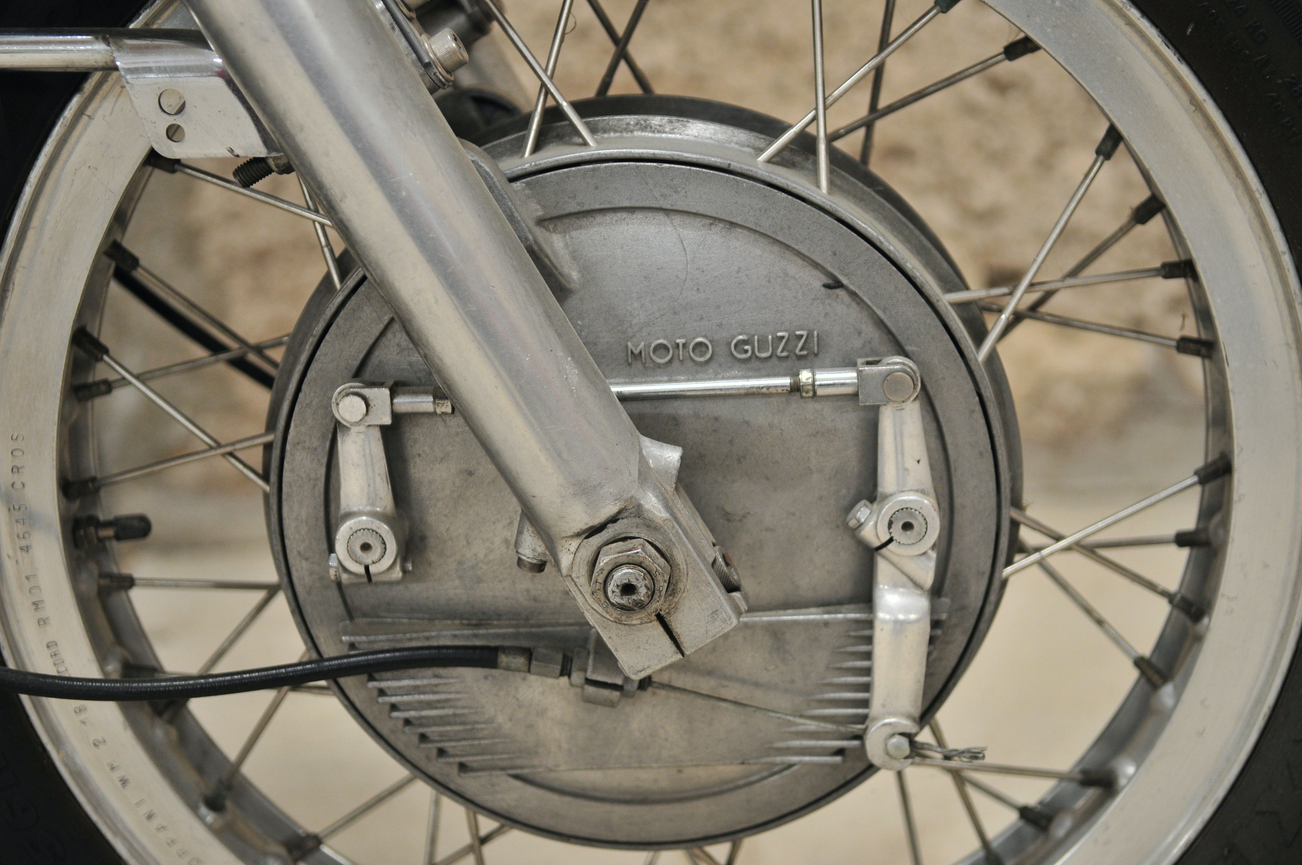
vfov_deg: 20.6
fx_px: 2384
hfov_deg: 30.5
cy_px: 432
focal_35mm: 66
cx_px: 651
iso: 400
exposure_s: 1/20
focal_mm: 44
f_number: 2.8
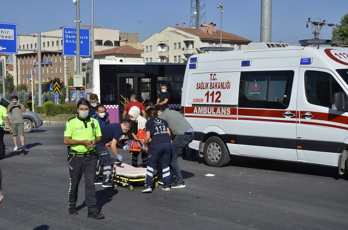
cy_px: 115
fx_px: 607
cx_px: 174
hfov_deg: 32.0
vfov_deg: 21.5
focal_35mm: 63
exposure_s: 1/800
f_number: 14
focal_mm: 42
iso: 640
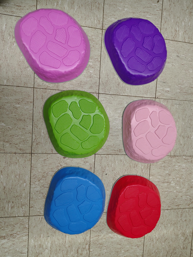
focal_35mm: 24
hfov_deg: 56.8
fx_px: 178
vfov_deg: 71.6
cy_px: 128
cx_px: 96
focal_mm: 5.56
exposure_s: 1/60
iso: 692
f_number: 1.8
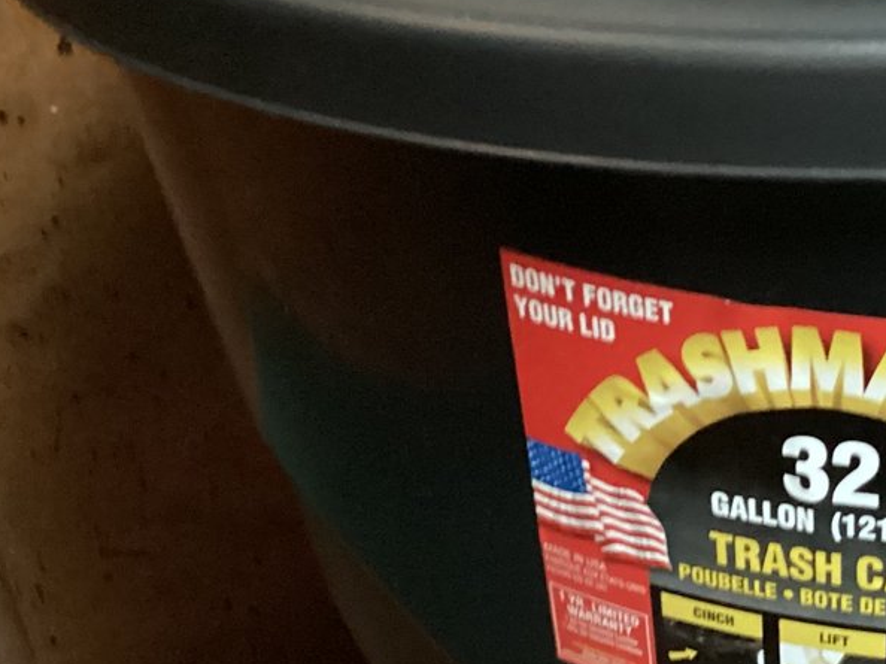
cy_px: 541
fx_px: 2021
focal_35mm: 79
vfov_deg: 18.5
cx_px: 920
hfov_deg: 23.5
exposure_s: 1/17
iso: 800
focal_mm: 3.3
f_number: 2.4
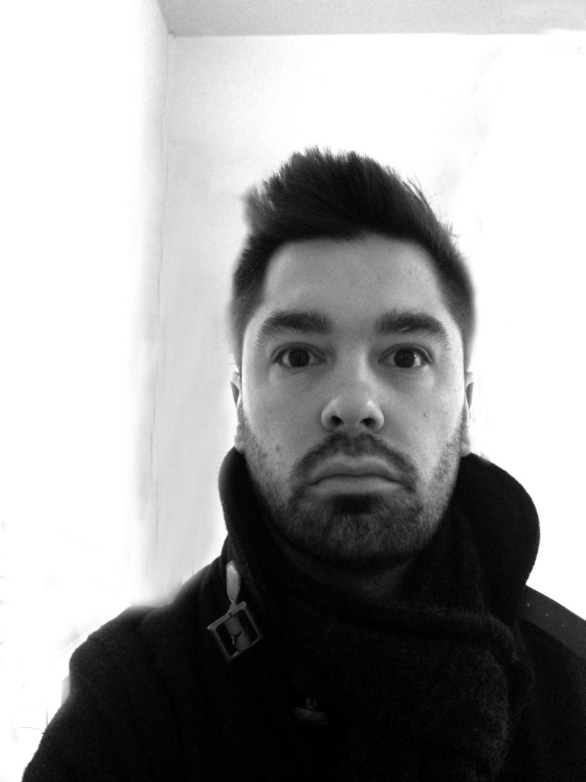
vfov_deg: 55.4
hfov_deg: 42.9
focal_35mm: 33
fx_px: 745
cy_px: 391
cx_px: 293
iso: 500
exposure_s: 1/15
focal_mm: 4.12
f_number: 2.4
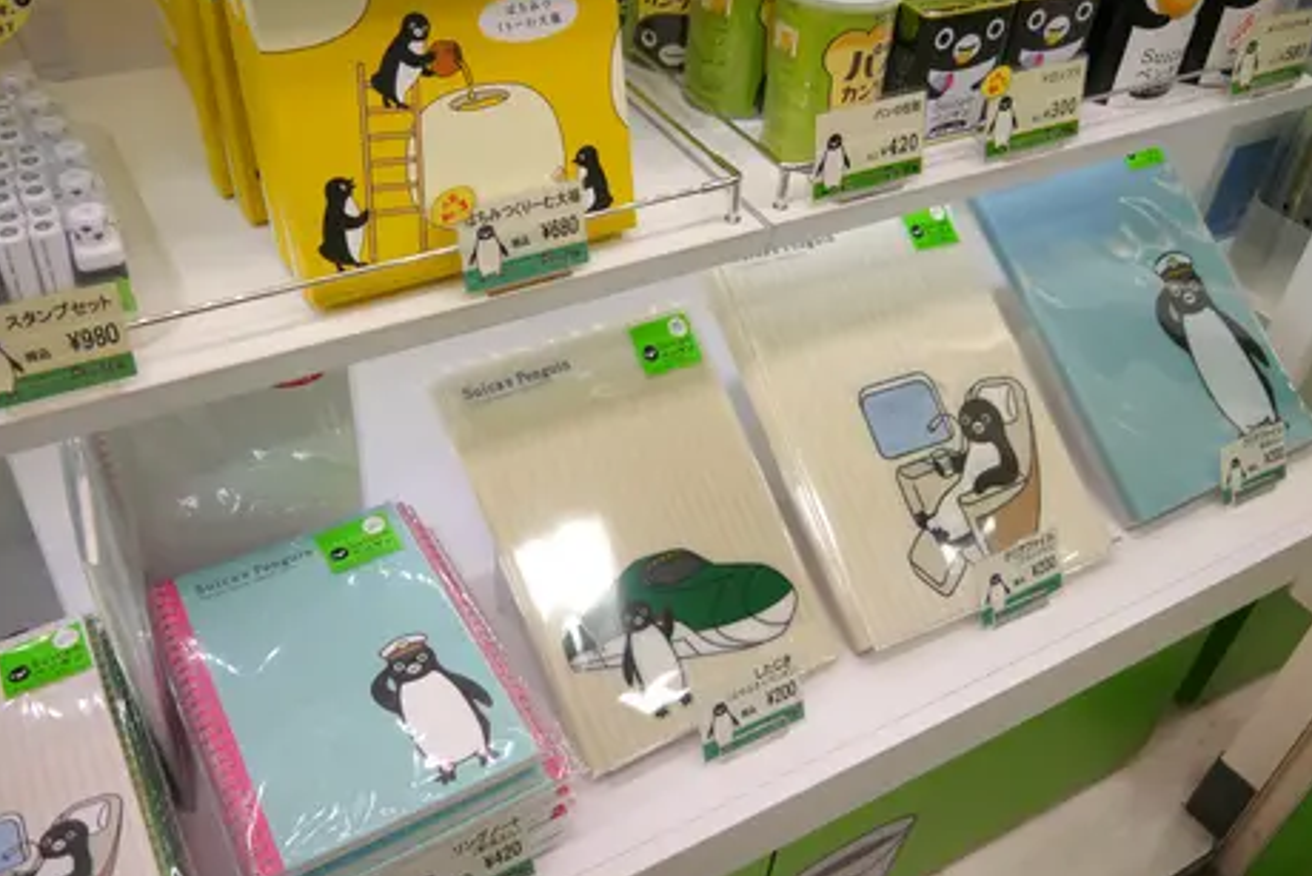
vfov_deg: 38.9
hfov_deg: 55.8
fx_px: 1239
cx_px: 653
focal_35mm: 34
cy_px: 392
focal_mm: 16
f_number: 4
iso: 160
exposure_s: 1/125
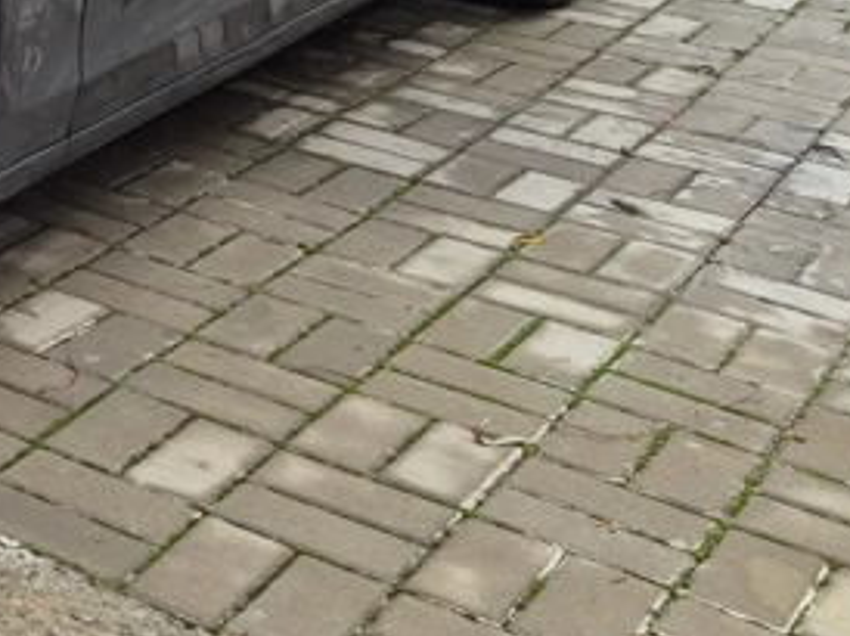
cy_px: 217
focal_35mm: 84
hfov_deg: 19.7
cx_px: -484
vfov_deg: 17.5
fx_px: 2061
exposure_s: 1/100
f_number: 1.8
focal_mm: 5.4
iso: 125
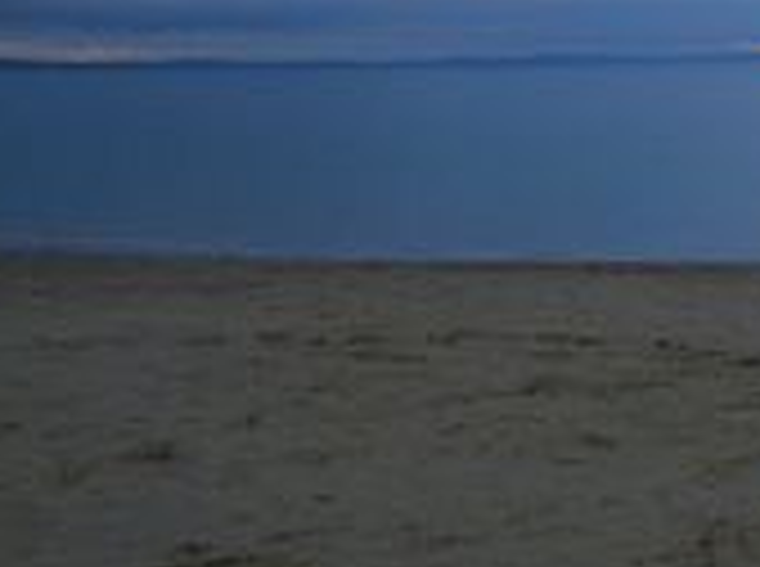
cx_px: 751
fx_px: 1731
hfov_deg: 23.8
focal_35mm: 79
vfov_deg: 17.7
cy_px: -117
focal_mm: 4.7
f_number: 8
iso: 80
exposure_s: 1/50
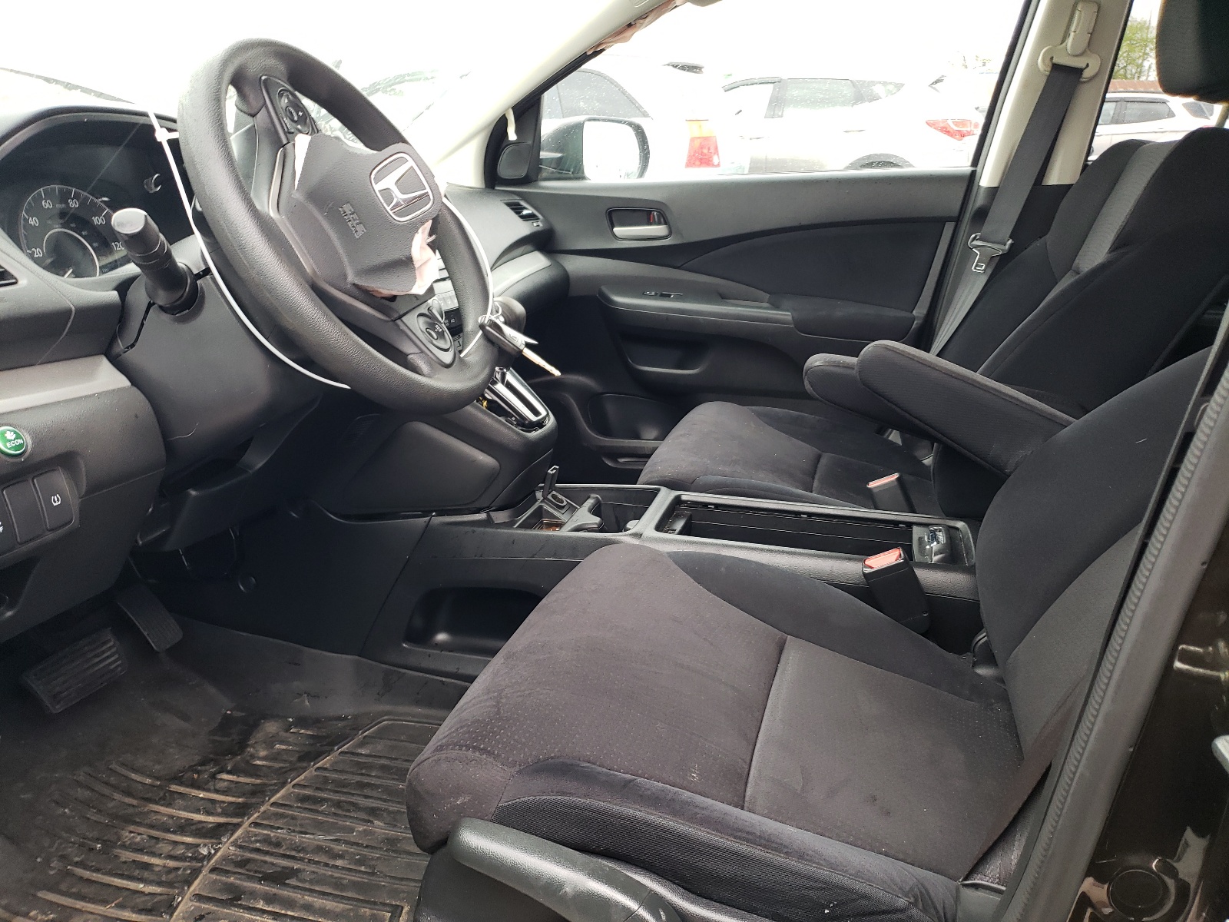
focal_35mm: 26
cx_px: 614
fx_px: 923
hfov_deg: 67.3
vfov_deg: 53.1
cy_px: 461
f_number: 1.5
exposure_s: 1/60.2
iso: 80
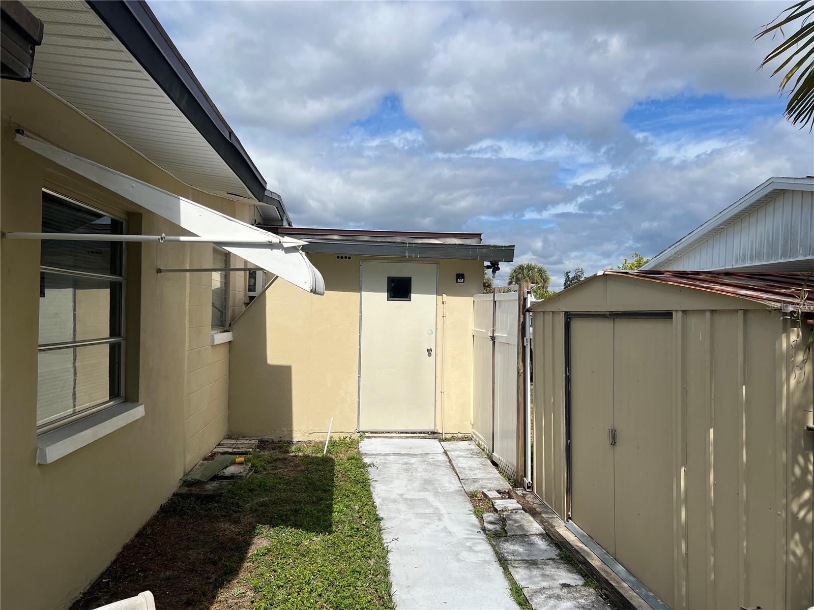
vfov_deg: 53.1
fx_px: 611
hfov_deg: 67.3
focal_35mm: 26
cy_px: 305
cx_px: 407
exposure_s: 1/7463
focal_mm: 5.7
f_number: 1.5
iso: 50
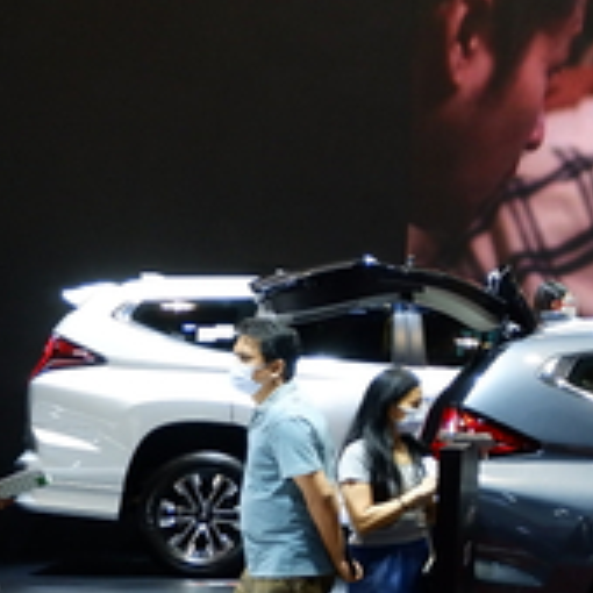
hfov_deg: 13.6
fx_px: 2229
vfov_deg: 15.1
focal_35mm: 115
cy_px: 190
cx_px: 1057
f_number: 4.2
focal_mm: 24.3
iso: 640
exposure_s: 1/60
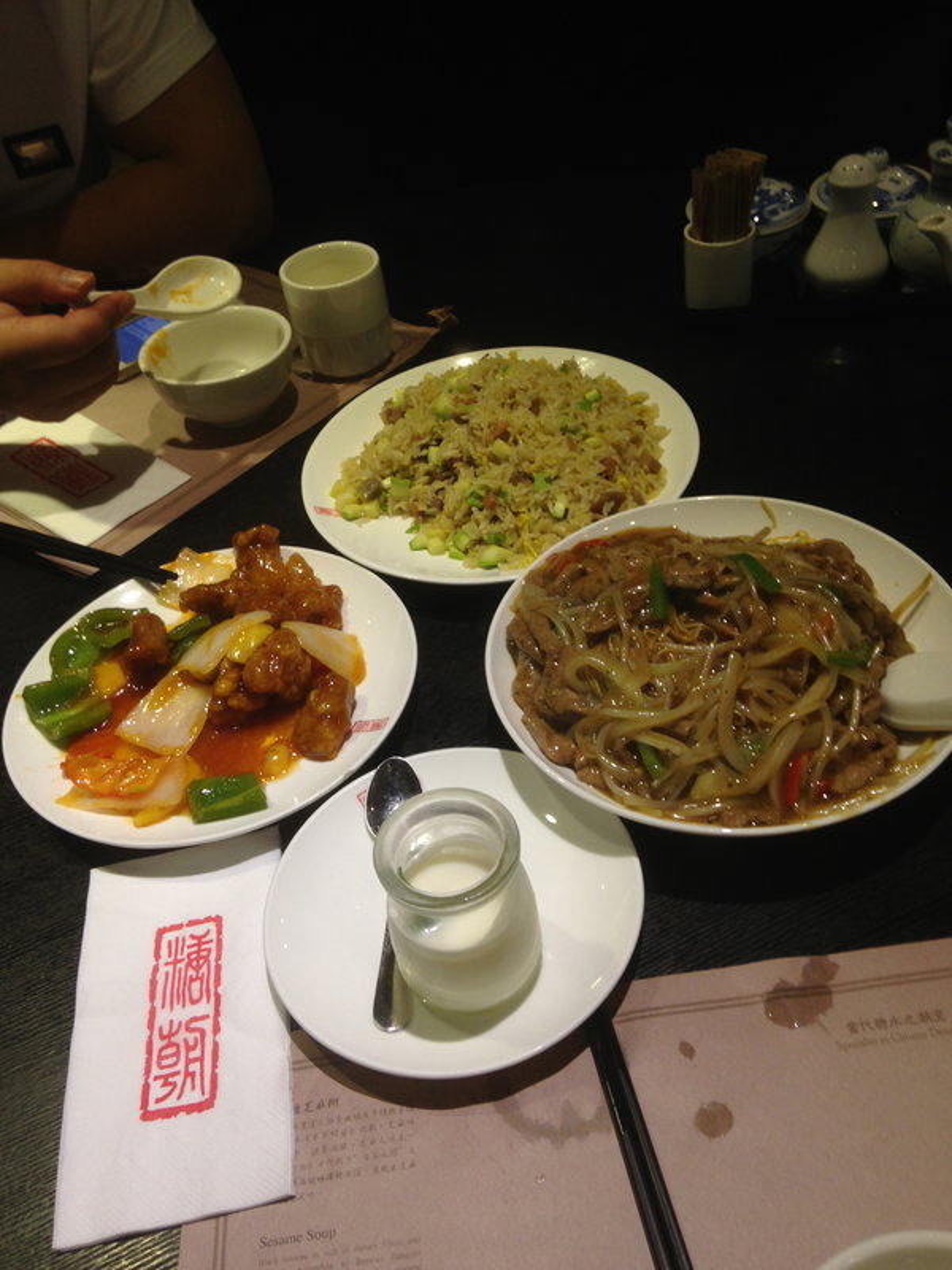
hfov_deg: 42.9
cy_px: 635
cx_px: 476
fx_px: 1210
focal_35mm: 33
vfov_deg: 55.4
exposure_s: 1/20
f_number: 2.4
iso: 50
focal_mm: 4.13
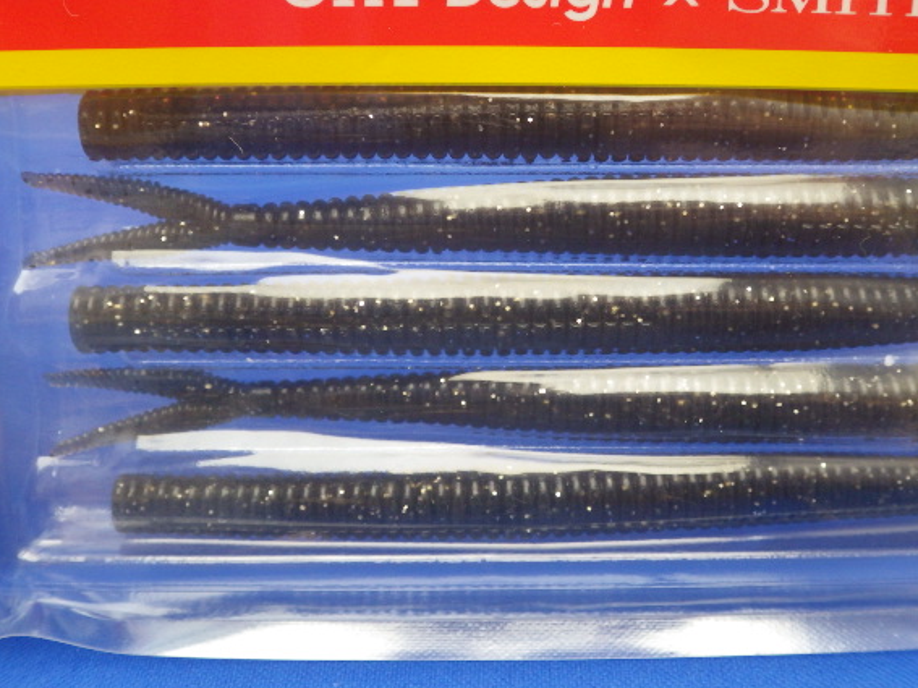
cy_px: 311
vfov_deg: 40.6
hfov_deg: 52.6
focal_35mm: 35
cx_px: 491
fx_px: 928
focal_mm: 5.5
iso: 400
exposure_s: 1/45
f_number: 2.3
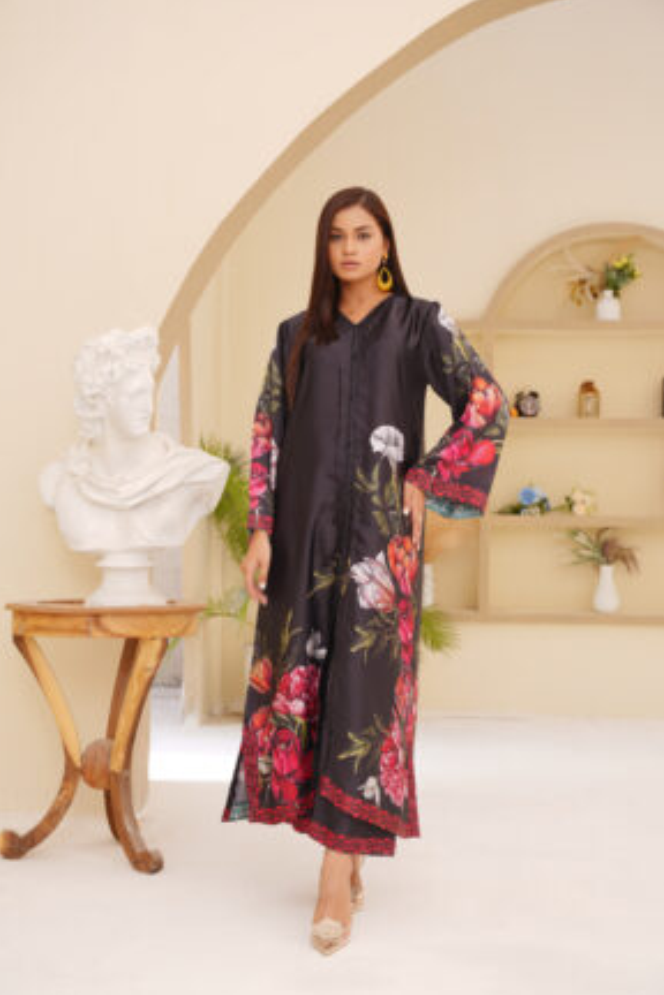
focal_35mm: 50
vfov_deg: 39.9
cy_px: 495
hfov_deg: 27.2
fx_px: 1373
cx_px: 327
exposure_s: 1/125
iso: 80
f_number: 4.5
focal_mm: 47.6
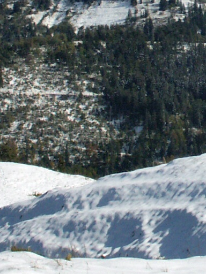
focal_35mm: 160
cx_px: 253
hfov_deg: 9.1
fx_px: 1270
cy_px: 24
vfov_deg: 12.3
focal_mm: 8.24
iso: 64
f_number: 6.3
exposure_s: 1/1000
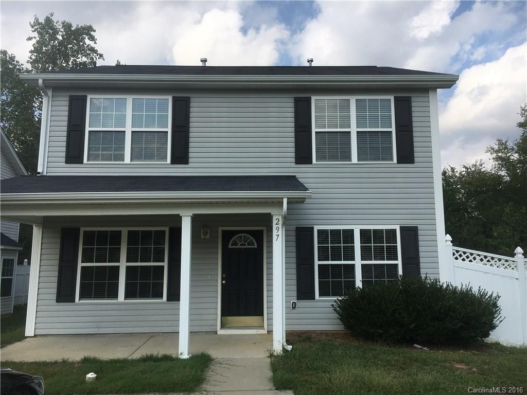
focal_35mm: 29
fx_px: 442
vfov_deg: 48.2
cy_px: 198
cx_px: 264
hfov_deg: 61.7
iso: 25
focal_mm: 4.15
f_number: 2.2
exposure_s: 1/1789
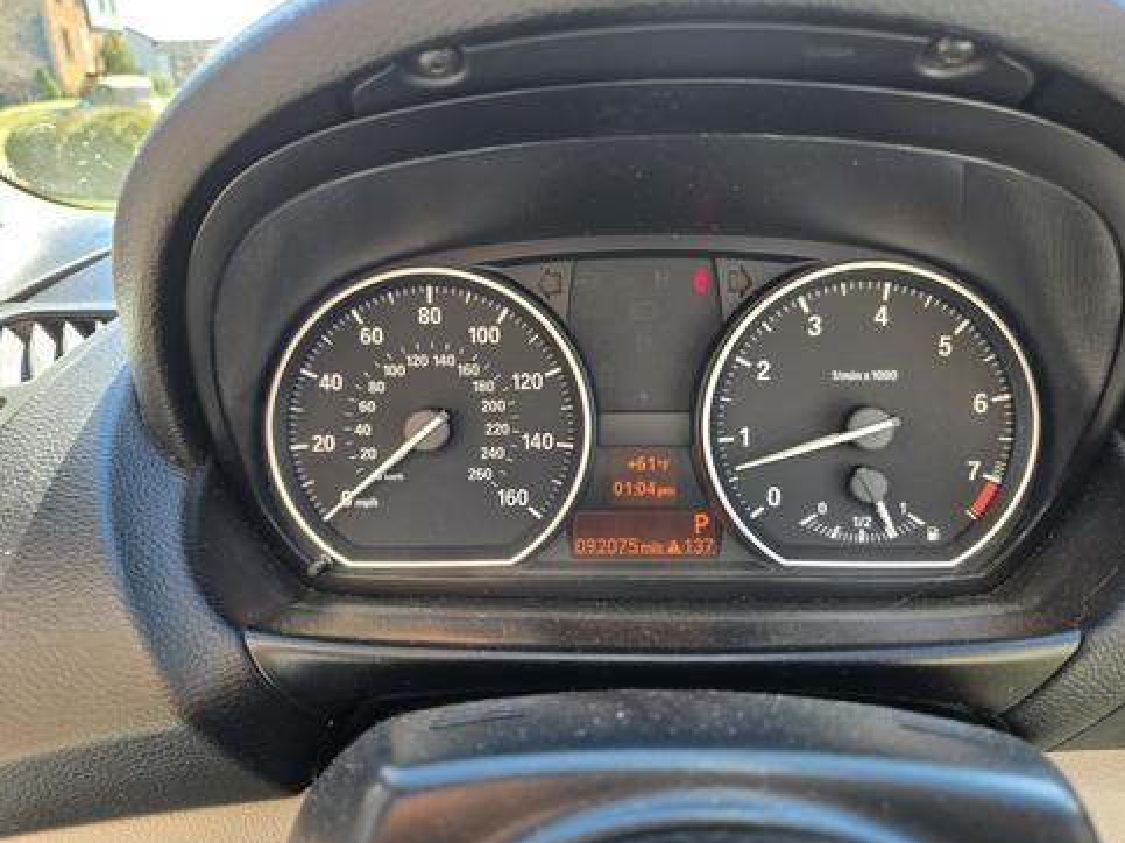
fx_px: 780
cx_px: 568
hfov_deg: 71.6
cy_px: 419
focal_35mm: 24
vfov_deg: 56.8
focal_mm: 5.4
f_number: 1.8
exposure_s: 1/180
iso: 80
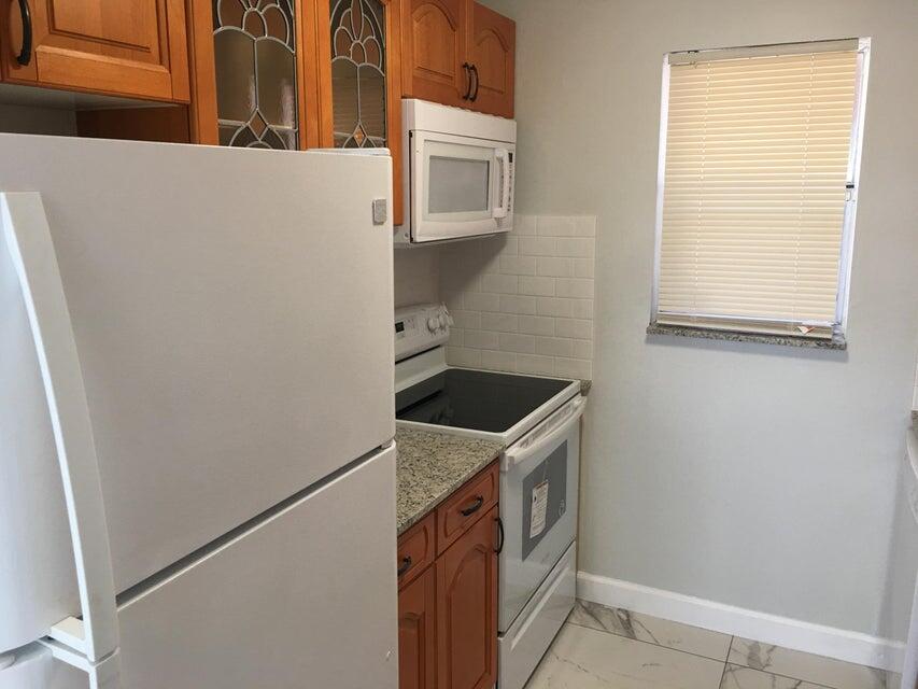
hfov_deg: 61.7
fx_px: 769
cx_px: 459
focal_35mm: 29
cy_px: 344
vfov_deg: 48.2
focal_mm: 4.15
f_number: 2.2
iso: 32
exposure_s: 1/30
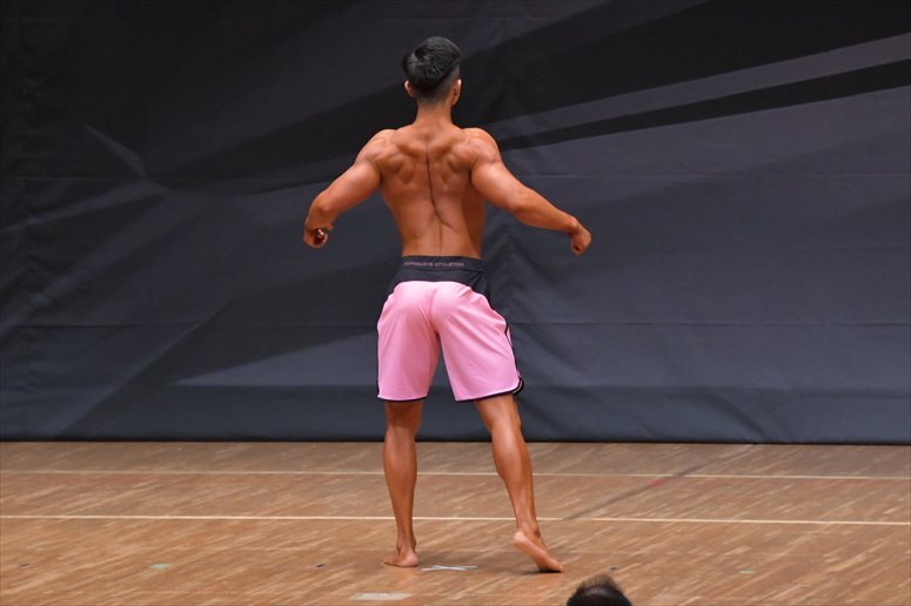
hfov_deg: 7.2
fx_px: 7209
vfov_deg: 4.8
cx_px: 456
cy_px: 303
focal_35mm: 285
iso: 6400
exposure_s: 1/400
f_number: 5.6
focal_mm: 190
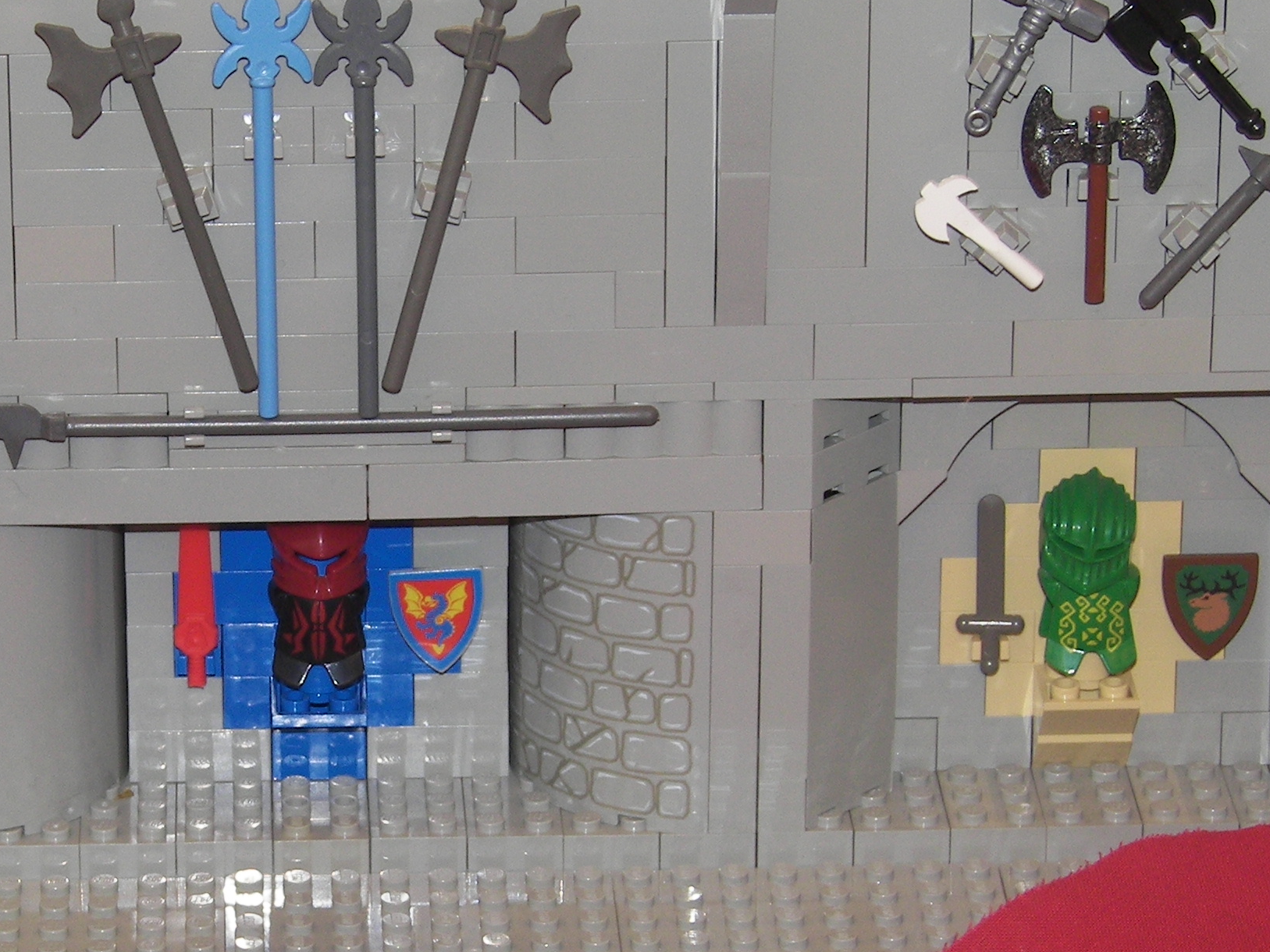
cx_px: 310
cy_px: 591
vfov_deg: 8.0
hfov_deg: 10.7
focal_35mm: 185
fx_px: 6787
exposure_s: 1/40
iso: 64
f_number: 3.2
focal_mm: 16.3
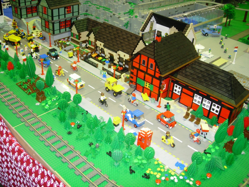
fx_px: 273
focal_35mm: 38
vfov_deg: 37.7
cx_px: 124
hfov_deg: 49.0
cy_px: 94
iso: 79
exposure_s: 1/8.2
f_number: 2.8
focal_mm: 7.8
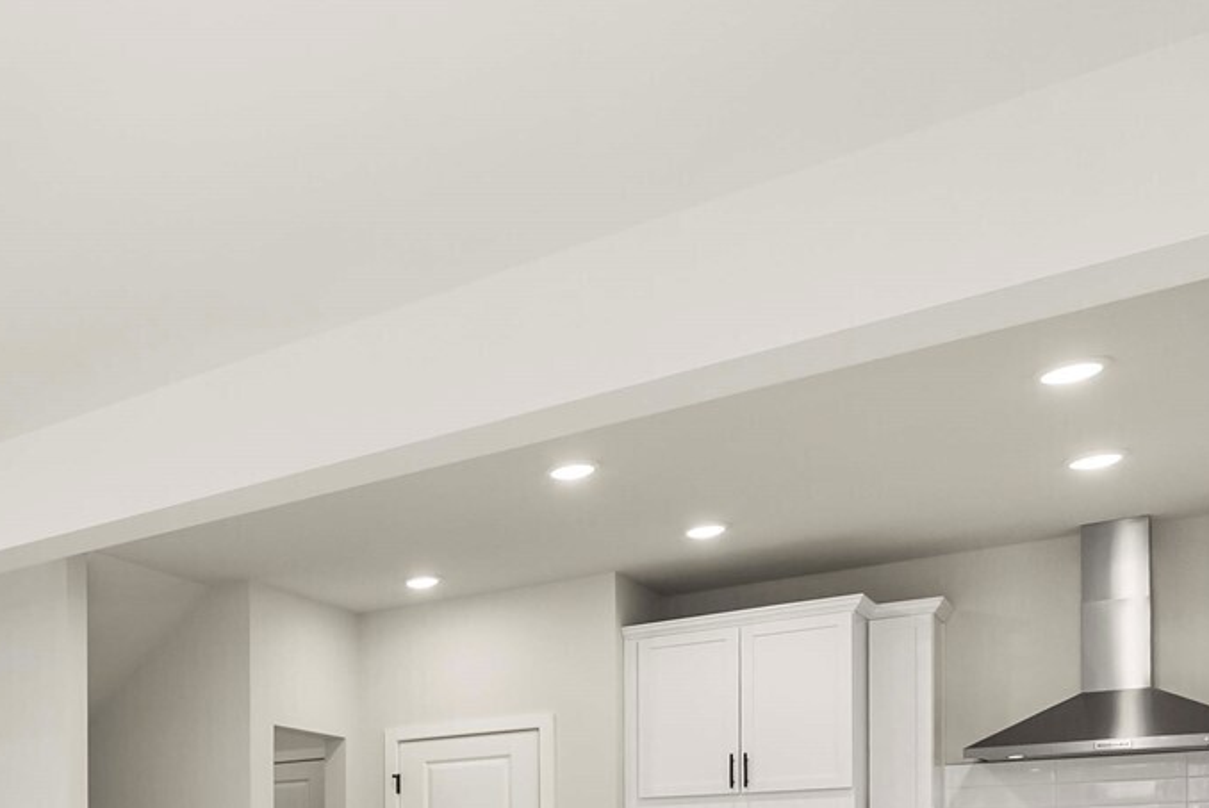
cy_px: 995
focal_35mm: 35
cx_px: -53
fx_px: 1176
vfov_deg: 31.2
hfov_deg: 44.4
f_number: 7.1
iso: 80
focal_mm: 14
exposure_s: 1/100
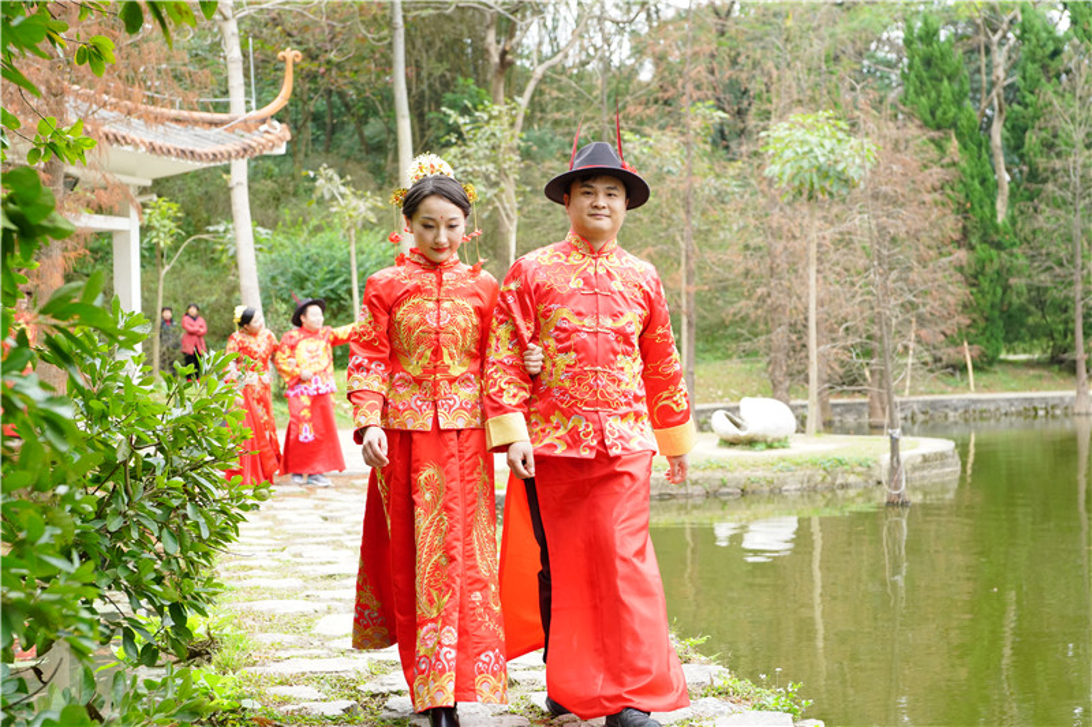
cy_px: 364
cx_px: 546
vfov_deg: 22.6
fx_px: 1820
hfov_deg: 33.4
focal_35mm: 60
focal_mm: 60
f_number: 5.6
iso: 1600
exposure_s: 1/250
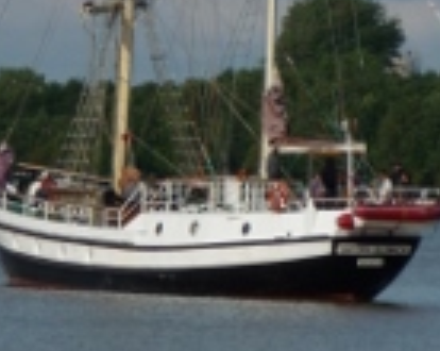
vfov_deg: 2.7
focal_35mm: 563
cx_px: 83
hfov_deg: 3.4
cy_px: -150
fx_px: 7321
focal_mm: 34.2
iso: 100
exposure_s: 1/1300
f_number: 4.8
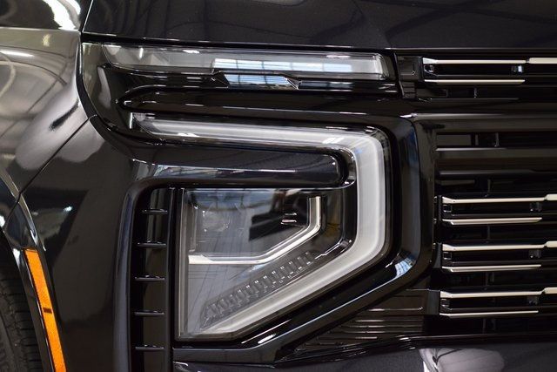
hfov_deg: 19.5
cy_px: 186
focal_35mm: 105
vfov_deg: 13.0
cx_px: 278
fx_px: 1625
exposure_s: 1/125
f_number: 3.2
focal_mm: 70
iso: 1600
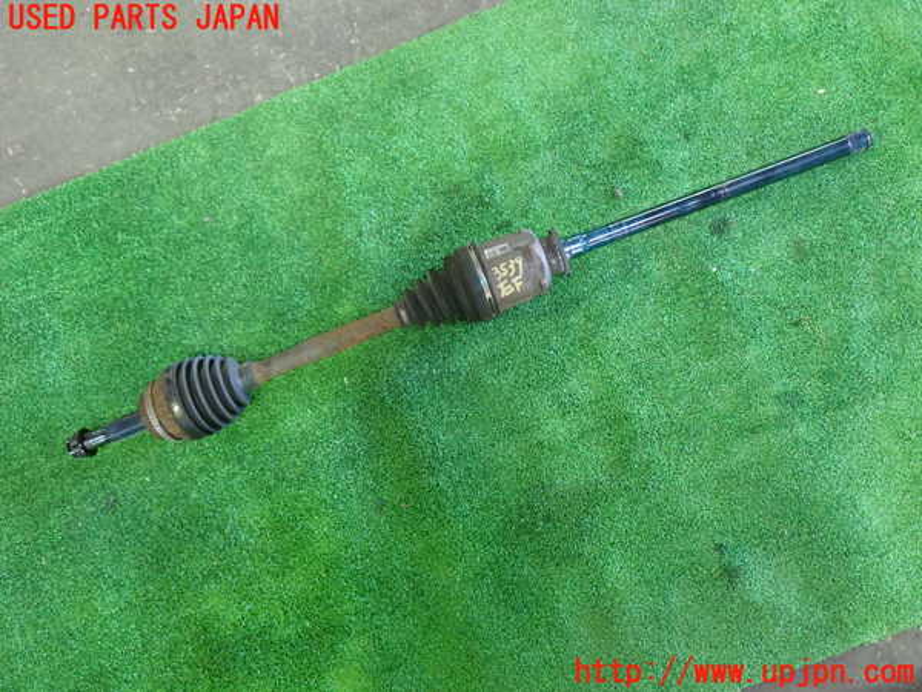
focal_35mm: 30
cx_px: 461
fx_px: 799
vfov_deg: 46.8
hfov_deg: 60.0
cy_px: 346
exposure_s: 1/30
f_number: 2.3
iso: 640
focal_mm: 5.4
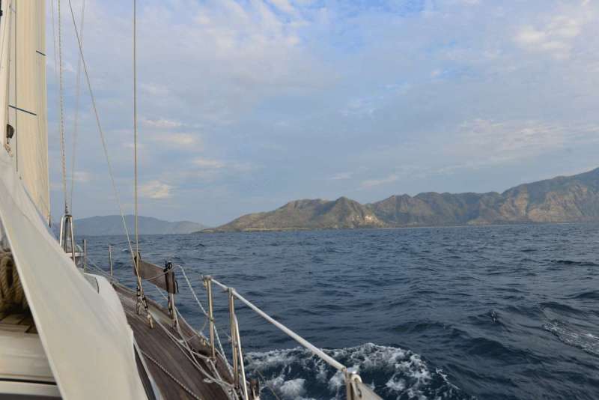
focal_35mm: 24
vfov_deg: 53.2
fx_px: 399
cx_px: 300
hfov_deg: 73.7
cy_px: 200
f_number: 8
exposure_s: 1/250
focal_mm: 24
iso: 250
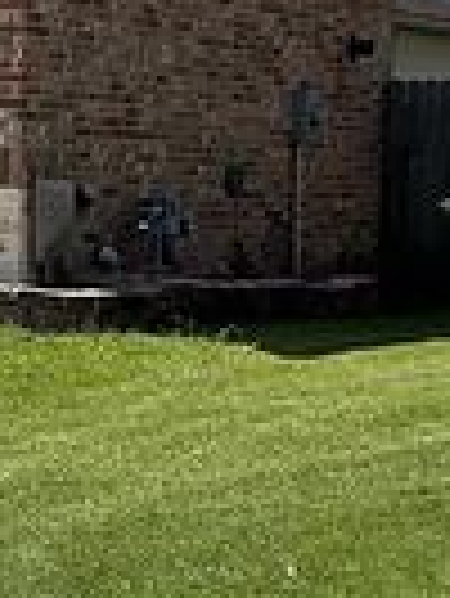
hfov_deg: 9.8
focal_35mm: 145
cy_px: 241
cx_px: -333
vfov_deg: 13.6
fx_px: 2509
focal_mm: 3
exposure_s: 1/2227
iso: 16
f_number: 1.8
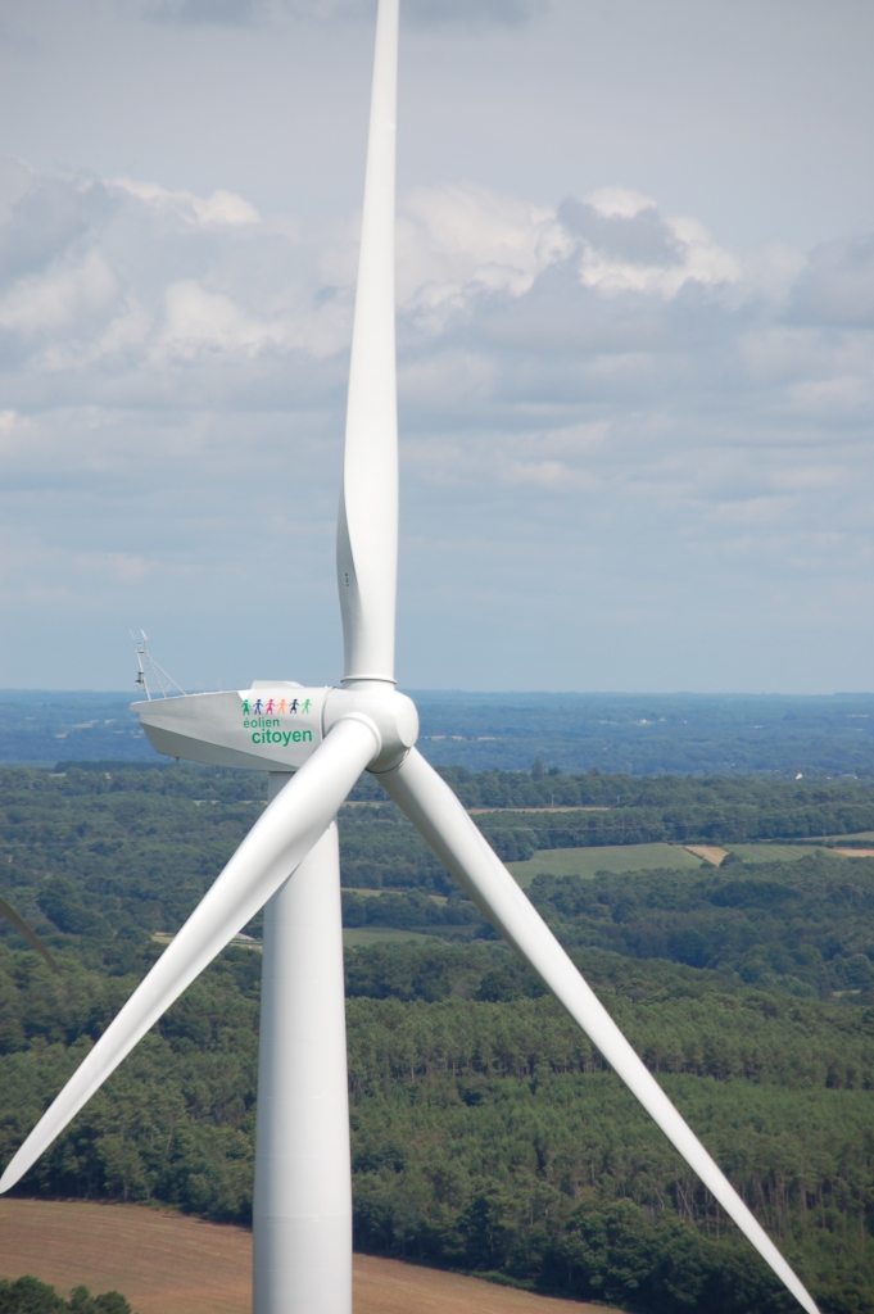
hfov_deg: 9.6
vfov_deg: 14.4
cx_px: 437
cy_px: 657
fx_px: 5198
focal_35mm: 142
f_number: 7.1
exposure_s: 1/800
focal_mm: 95
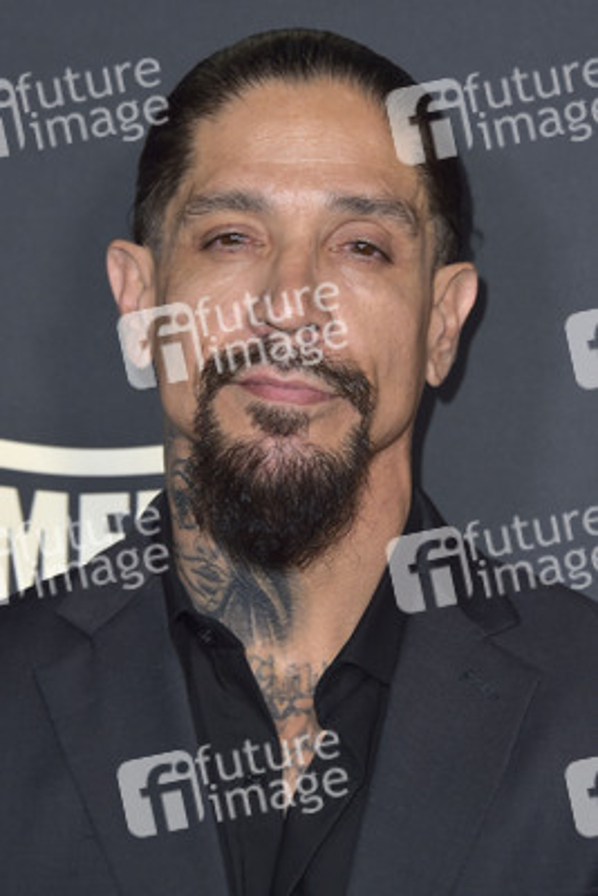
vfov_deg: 12.1
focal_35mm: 170
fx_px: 4232
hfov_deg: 8.1
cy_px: 448
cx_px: 299
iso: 320
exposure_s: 1/250
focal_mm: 170
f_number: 6.3
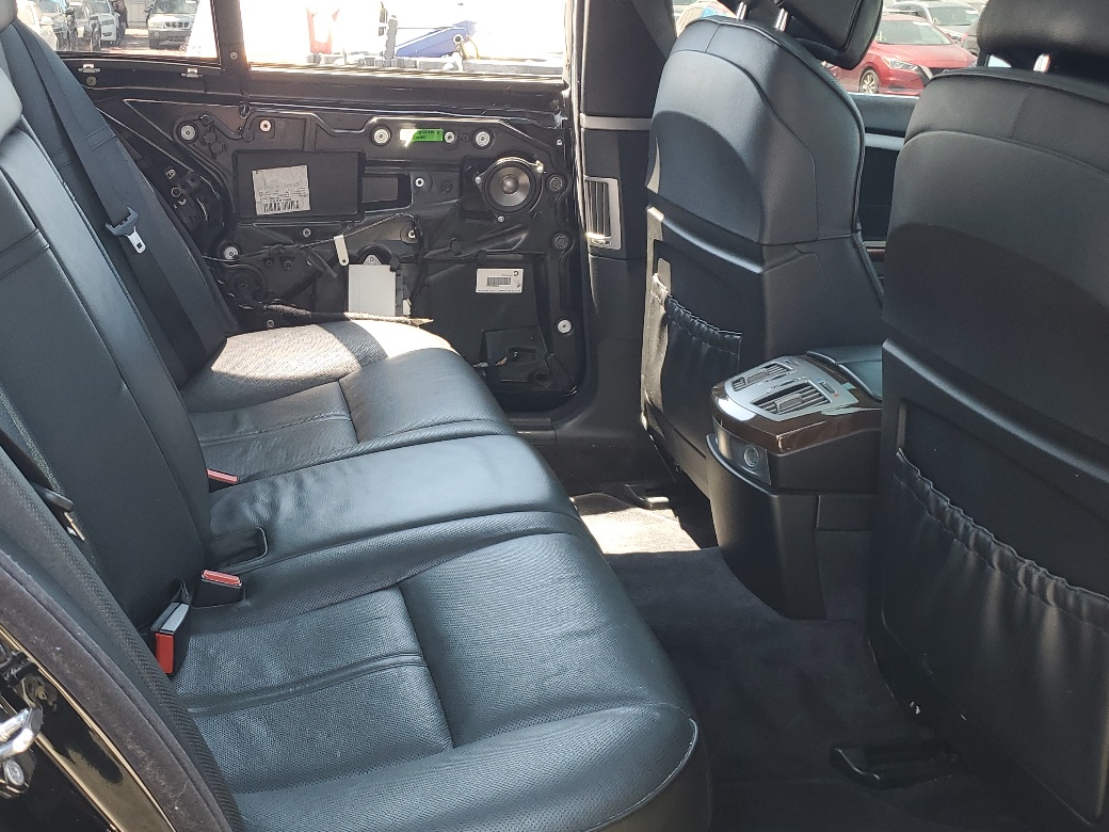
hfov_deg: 45.9
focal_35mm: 40
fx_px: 1281
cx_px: 354
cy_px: 407
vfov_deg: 36.0
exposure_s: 1/120
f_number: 1.5
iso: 50
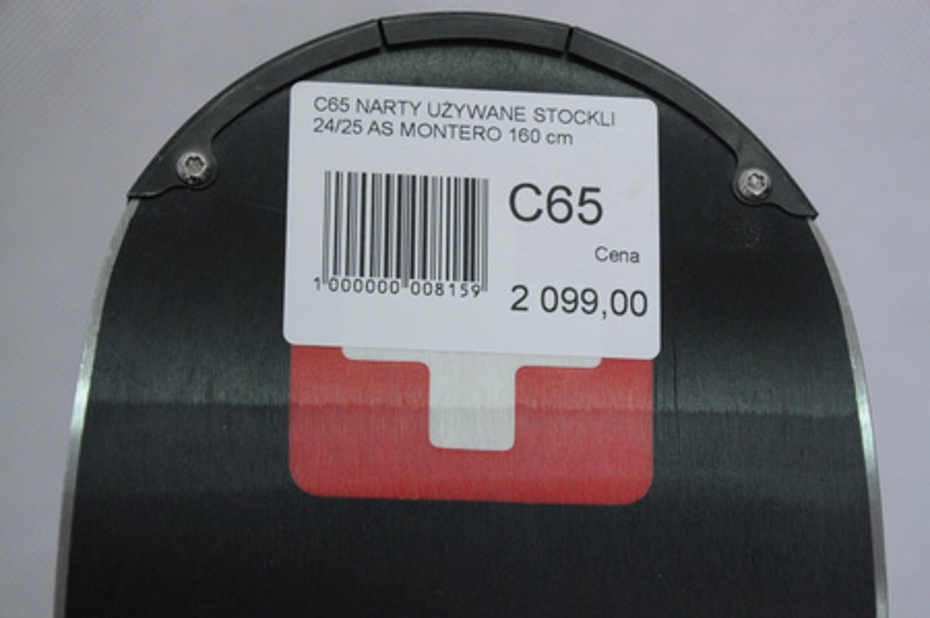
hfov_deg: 17.1
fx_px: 3097
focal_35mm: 120
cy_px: 309
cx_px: 465
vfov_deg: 11.4
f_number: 8
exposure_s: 1/125
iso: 2500
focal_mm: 80
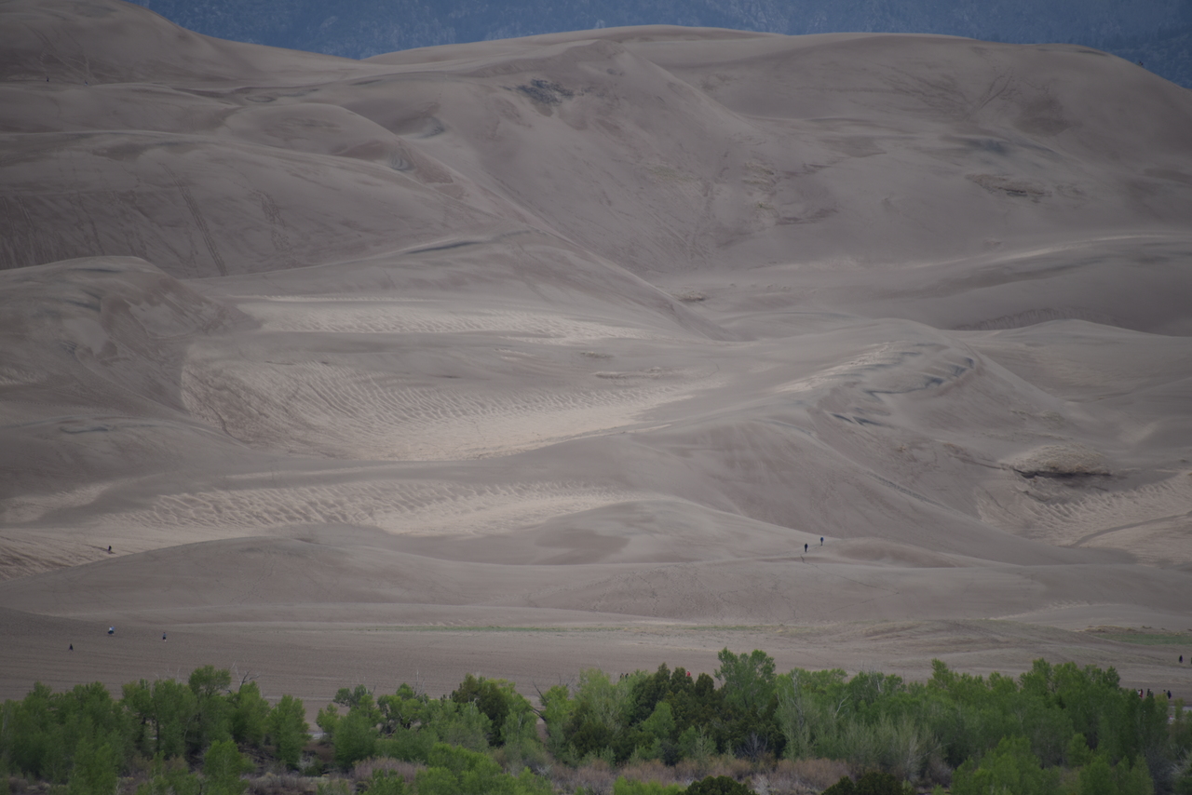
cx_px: 596
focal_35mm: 300
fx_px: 9935
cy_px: 398
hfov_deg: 6.9
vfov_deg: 4.6
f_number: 5.6
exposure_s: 1/640
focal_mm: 300
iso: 110
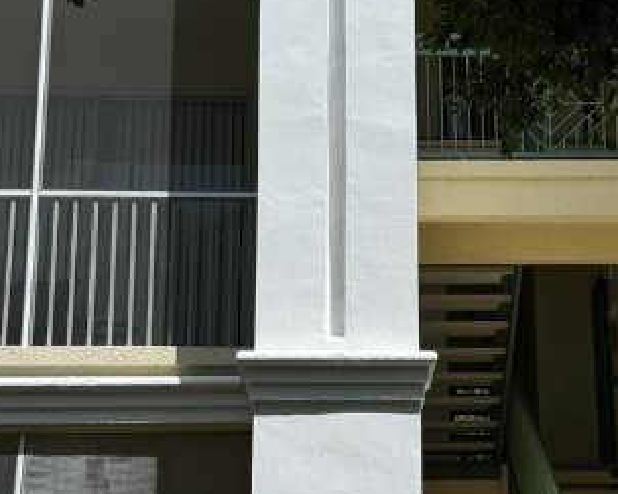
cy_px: 295
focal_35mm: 79
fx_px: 1444
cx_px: 409
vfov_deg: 19.4
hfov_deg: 24.0
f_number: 1.78
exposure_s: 1/4310
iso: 80
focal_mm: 6.76
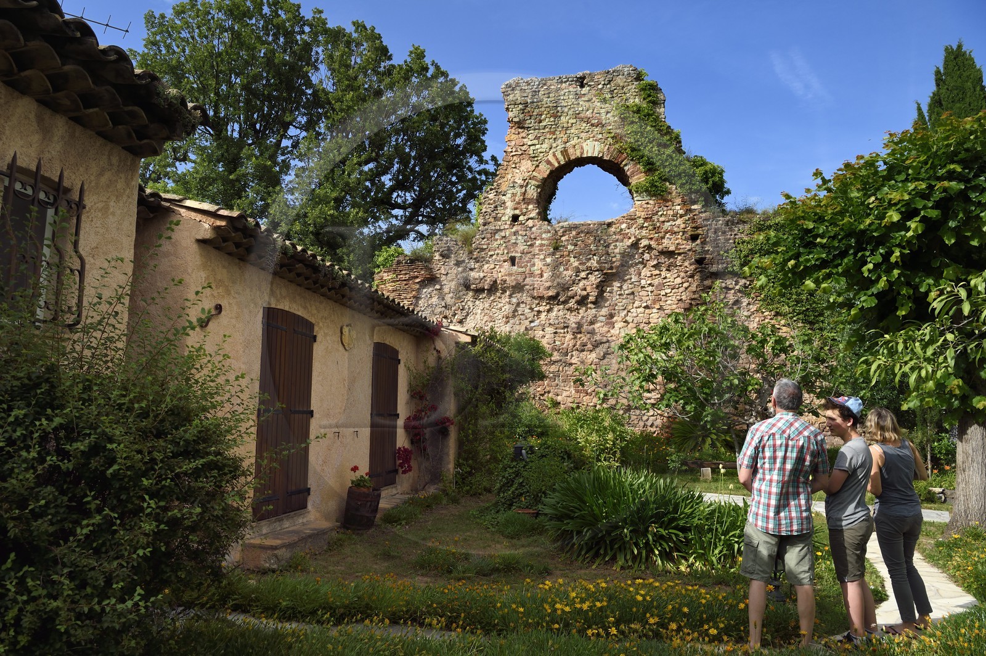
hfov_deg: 73.8
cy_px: 328
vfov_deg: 53.1
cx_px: 493
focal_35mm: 24
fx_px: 657
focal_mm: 24
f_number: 11
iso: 200
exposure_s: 1/250
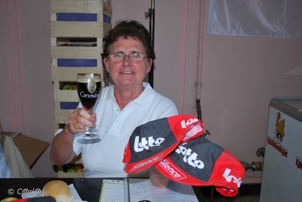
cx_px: 151
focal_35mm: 36
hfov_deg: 53.1
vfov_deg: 36.9
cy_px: 101
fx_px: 302
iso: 200
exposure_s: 1/60
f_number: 4.2
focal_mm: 24
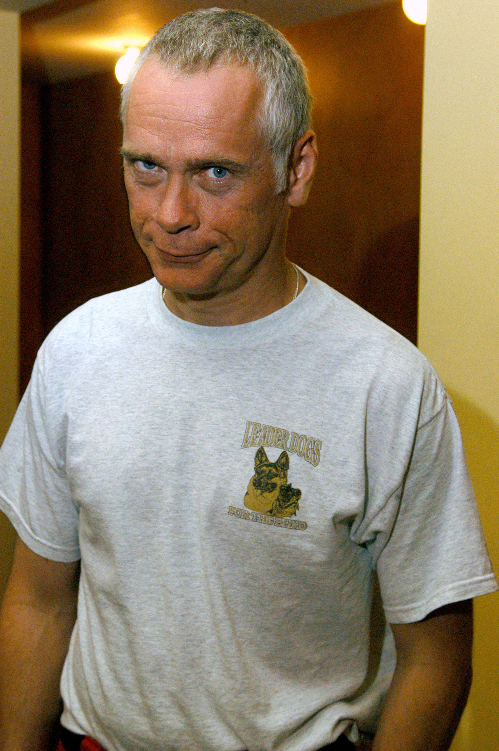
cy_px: 376
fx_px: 1563
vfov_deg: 27.0
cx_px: 250
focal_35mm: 75
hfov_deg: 18.1
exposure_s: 1/60
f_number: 6.3
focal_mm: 50
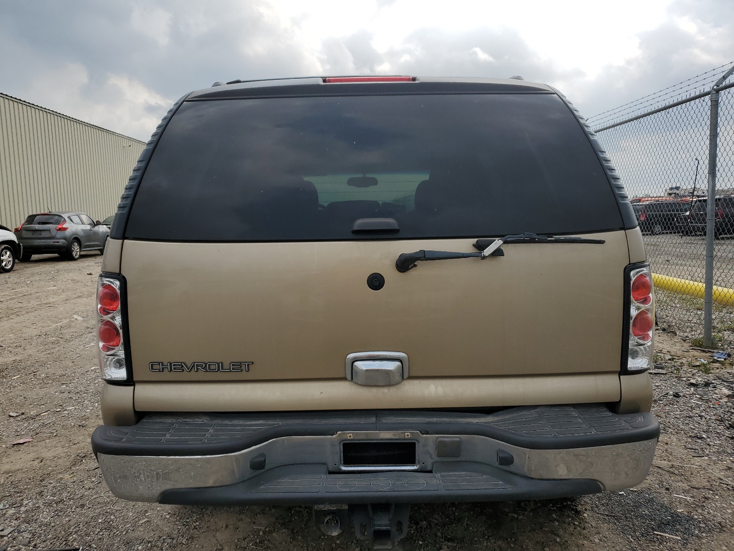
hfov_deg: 67.3
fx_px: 551
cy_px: 276
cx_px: 367
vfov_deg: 53.1
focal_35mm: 26
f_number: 1.5
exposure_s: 1/3333
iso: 50
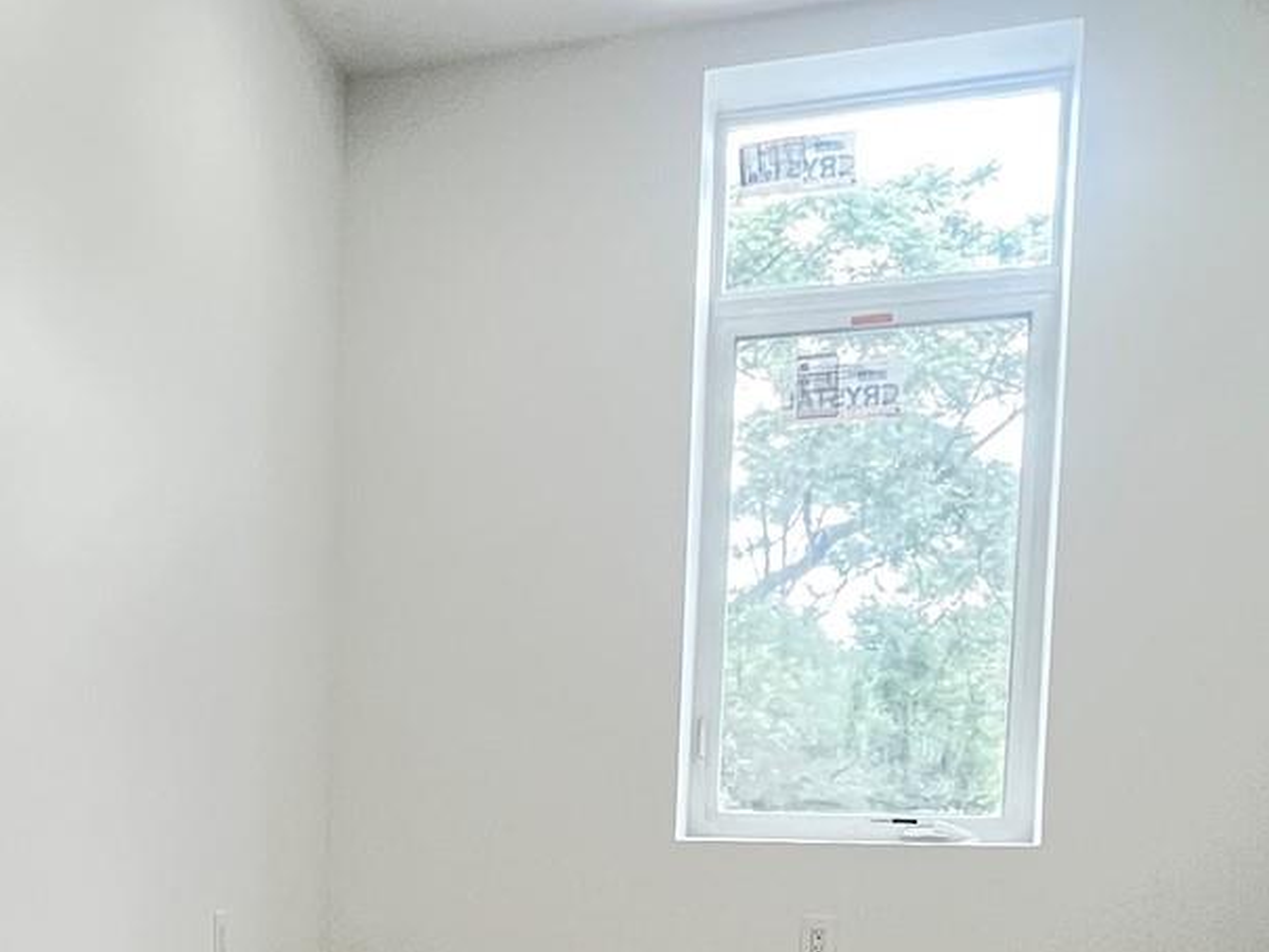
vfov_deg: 30.7
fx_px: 1613
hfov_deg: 40.6
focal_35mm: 44
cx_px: 199
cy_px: 937
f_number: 1.8
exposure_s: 1/120
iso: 200
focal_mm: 1.57
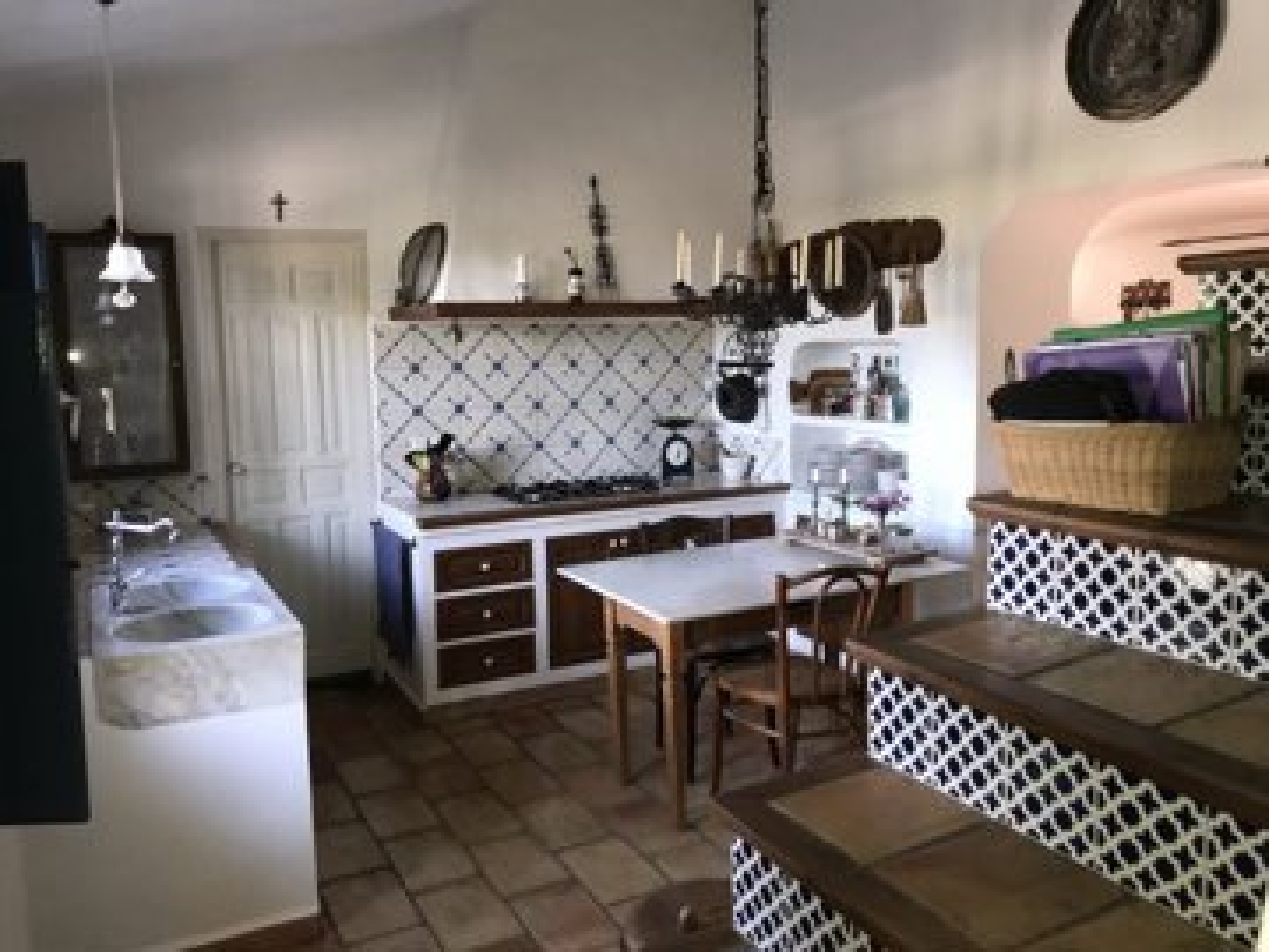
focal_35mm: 28
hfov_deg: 63.4
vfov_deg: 49.7
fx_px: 1026
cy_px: 476
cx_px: 634
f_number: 1.8
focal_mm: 3.99
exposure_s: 1/33
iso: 50
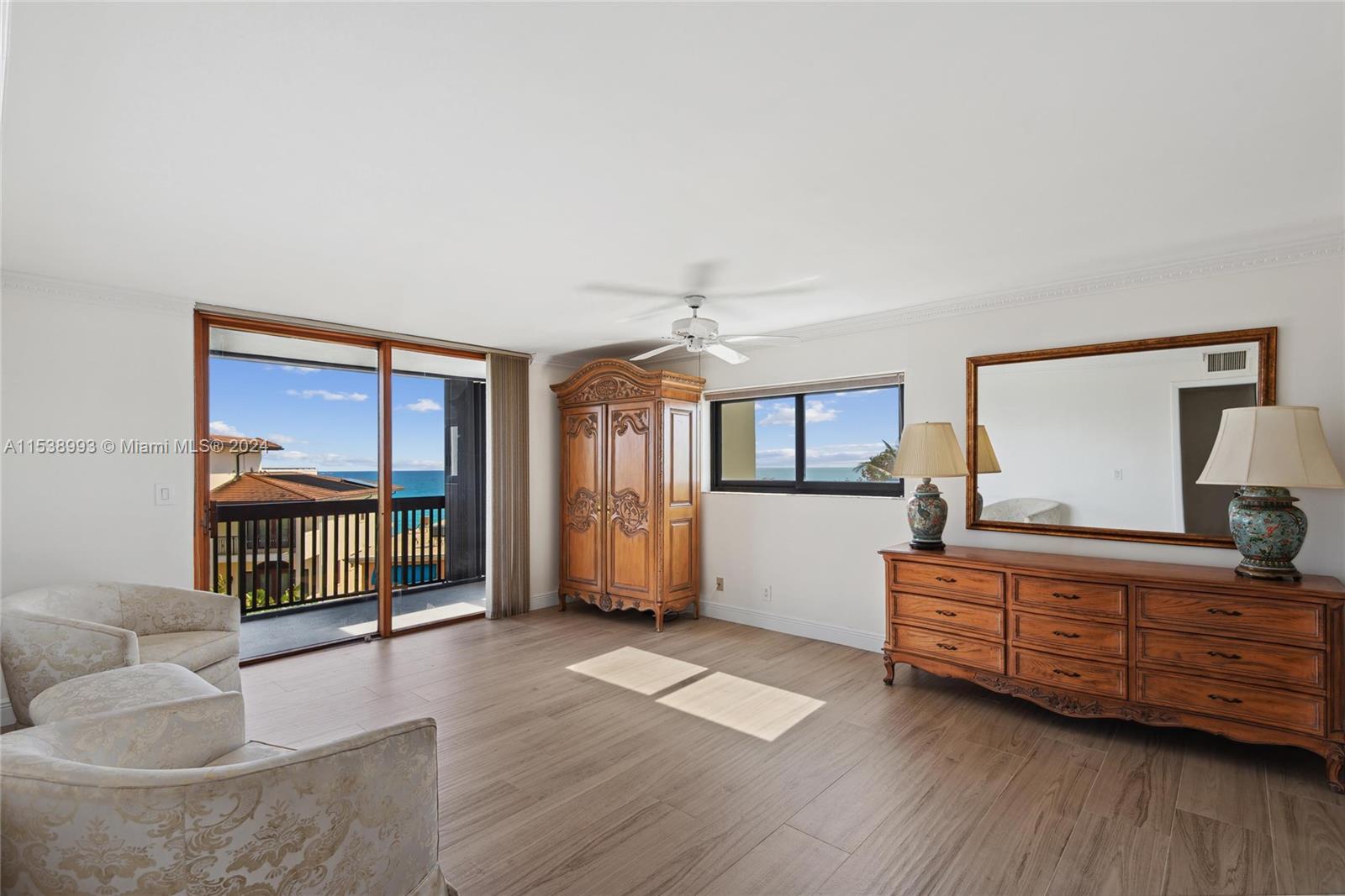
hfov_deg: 96.7
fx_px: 598
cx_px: 672
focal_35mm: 16
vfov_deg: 73.8
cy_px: 448
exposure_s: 1/80
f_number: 8
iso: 250
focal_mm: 16
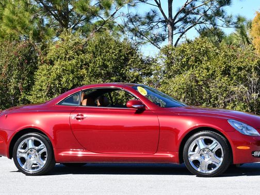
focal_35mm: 110
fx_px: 826
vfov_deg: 13.5
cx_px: 136
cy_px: 87
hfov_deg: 17.9
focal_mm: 45
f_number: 8
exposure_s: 1/250
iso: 140
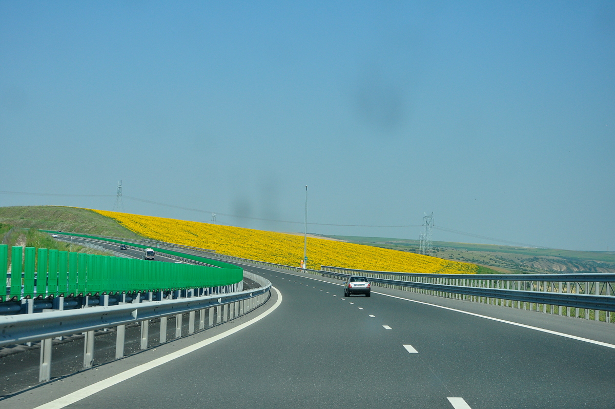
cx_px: 308
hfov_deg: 26.0
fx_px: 1331
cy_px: 204
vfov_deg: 17.4
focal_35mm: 78
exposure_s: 1/1000
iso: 400
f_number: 8
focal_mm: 52
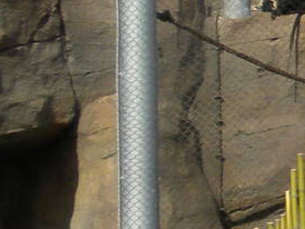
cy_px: 167
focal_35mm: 216
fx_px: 1905
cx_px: 884
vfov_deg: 6.9
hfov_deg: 8.0
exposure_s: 1/520
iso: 64
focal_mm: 6.6
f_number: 3.5
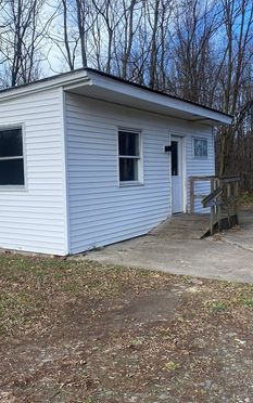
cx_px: 99
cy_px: 201
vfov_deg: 52.7
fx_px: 408
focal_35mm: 37
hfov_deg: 34.4
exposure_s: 1/1316
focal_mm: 4.25
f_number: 1.8
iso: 32
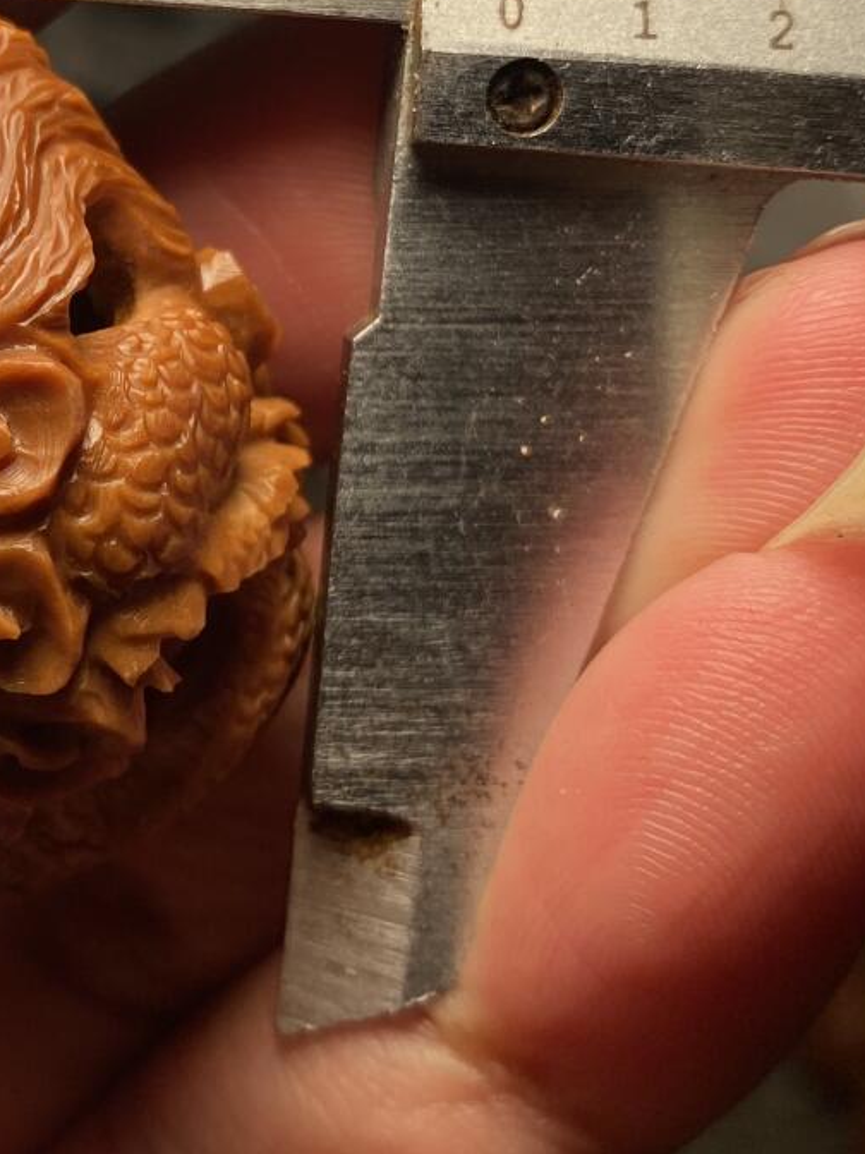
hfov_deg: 20.7
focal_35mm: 67
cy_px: 393
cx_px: -122
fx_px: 2232
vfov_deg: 28.8
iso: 32
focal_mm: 4.25
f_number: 1.8
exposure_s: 1/522
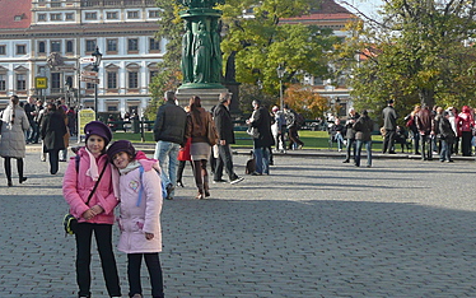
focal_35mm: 87
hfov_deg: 23.5
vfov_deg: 15.0
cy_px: 102
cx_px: 103
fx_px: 1129
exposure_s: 1/320
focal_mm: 7.8
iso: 100
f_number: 4.2
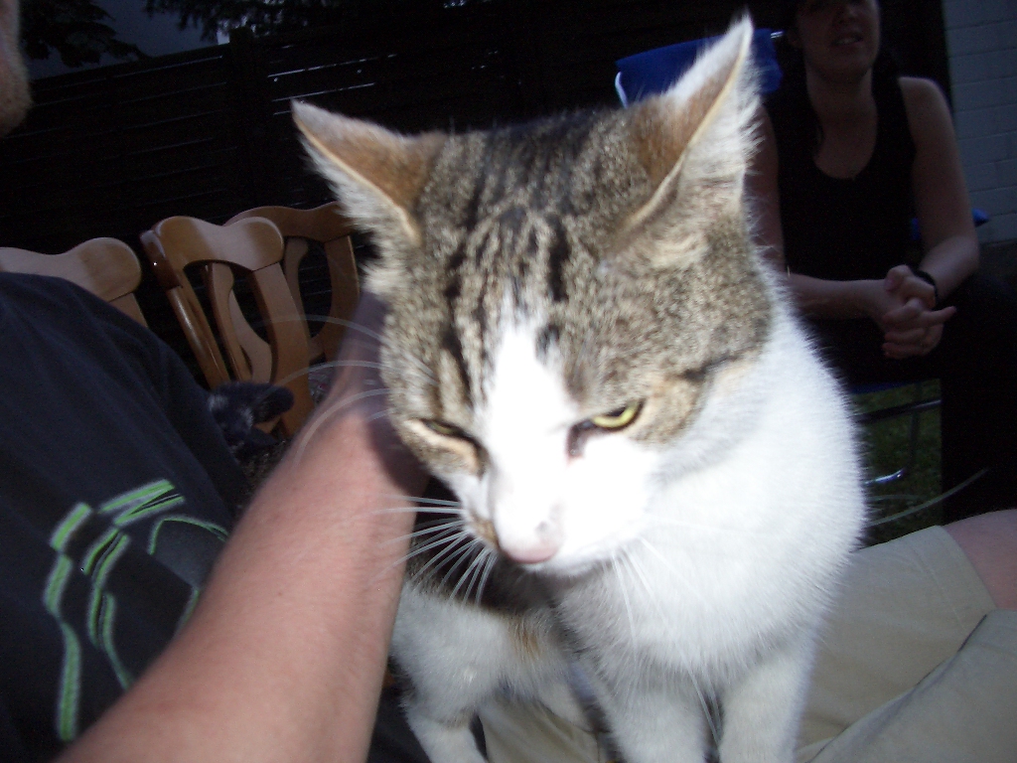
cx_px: 508
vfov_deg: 40.7
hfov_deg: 52.6
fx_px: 1028
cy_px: 382
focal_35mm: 35
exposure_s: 1/40
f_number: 2.6
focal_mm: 5.8
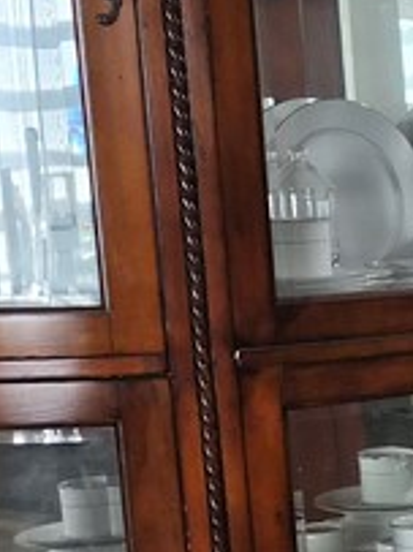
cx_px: 1253
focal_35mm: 116
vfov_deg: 16.8
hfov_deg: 9.7
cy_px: 449
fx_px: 1847
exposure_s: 1/120
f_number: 1.8
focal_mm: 5.4
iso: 250
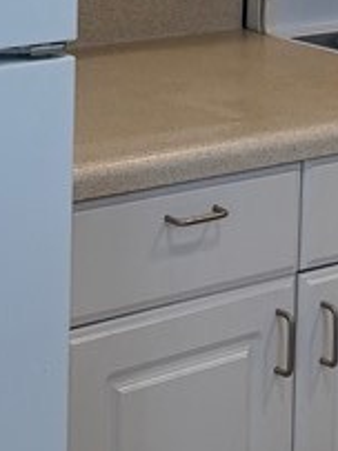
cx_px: 240
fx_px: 1577
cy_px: -193
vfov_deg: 15.2
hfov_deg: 12.2
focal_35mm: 121
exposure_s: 1/170
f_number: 1.78
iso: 125
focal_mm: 6.76
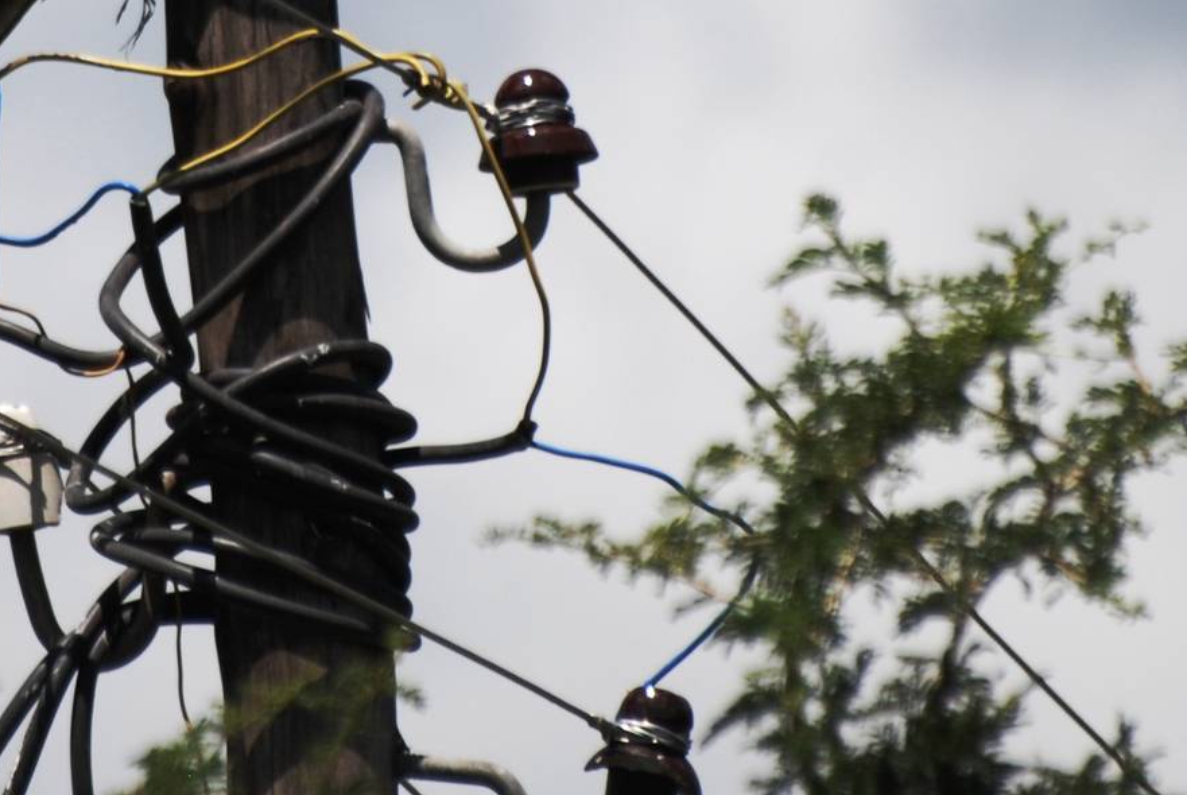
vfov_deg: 1.7
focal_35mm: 817
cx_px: 812
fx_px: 26974
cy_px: 117
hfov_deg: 2.5
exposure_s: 1/1000
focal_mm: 300
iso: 200
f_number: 5.6
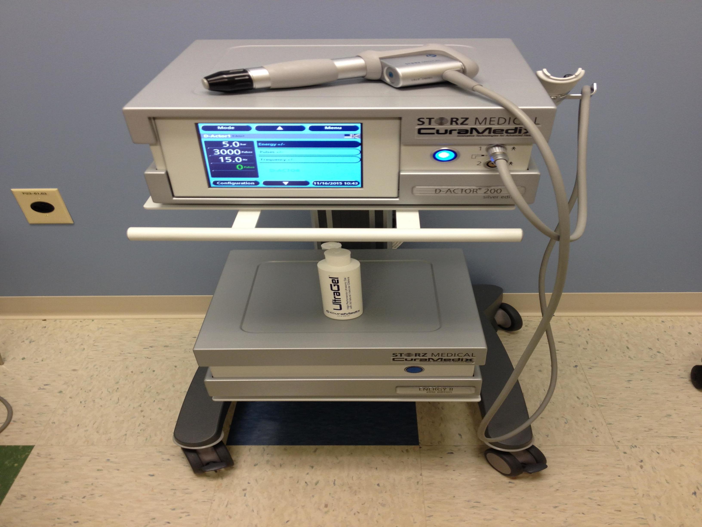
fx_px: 710
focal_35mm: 35
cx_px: 351
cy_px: 264
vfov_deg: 40.7
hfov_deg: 52.6
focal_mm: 4.28
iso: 50
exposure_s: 1/24
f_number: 2.4
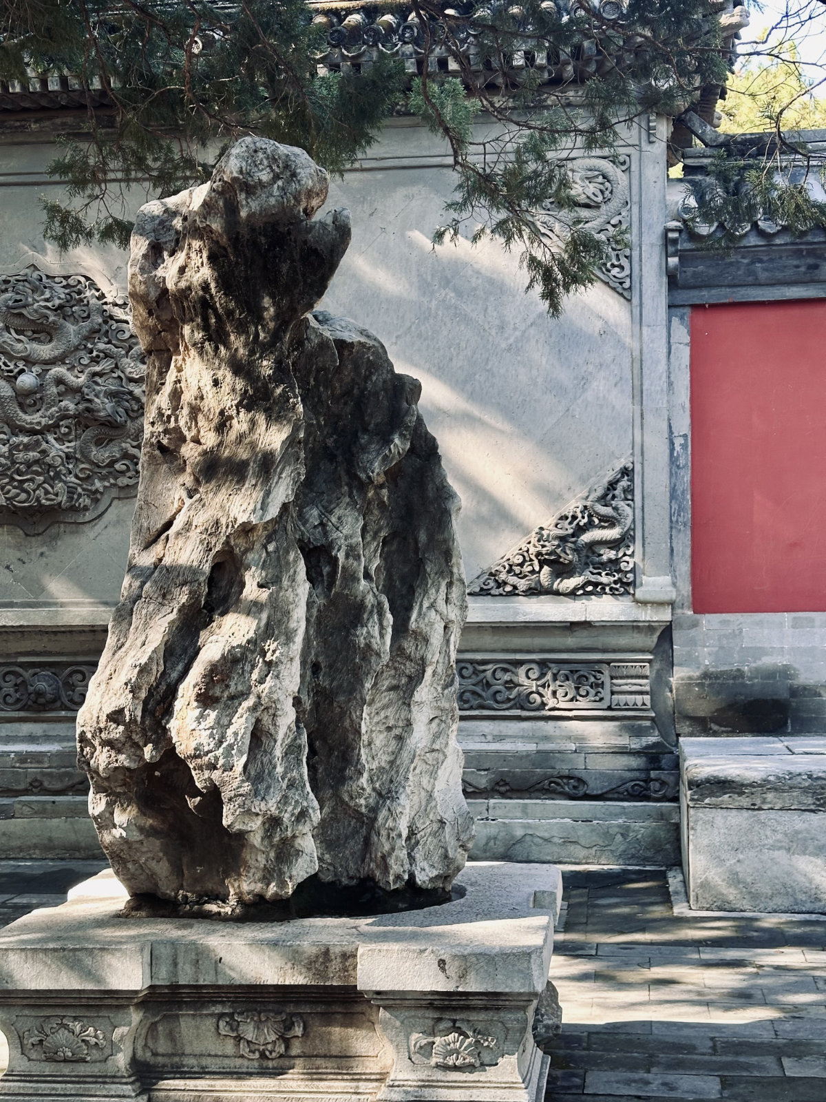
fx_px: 1527
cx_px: 413
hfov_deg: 30.3
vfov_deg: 39.7
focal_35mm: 48
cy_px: 551
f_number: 1.8
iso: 64
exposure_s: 1/121
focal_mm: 6.9
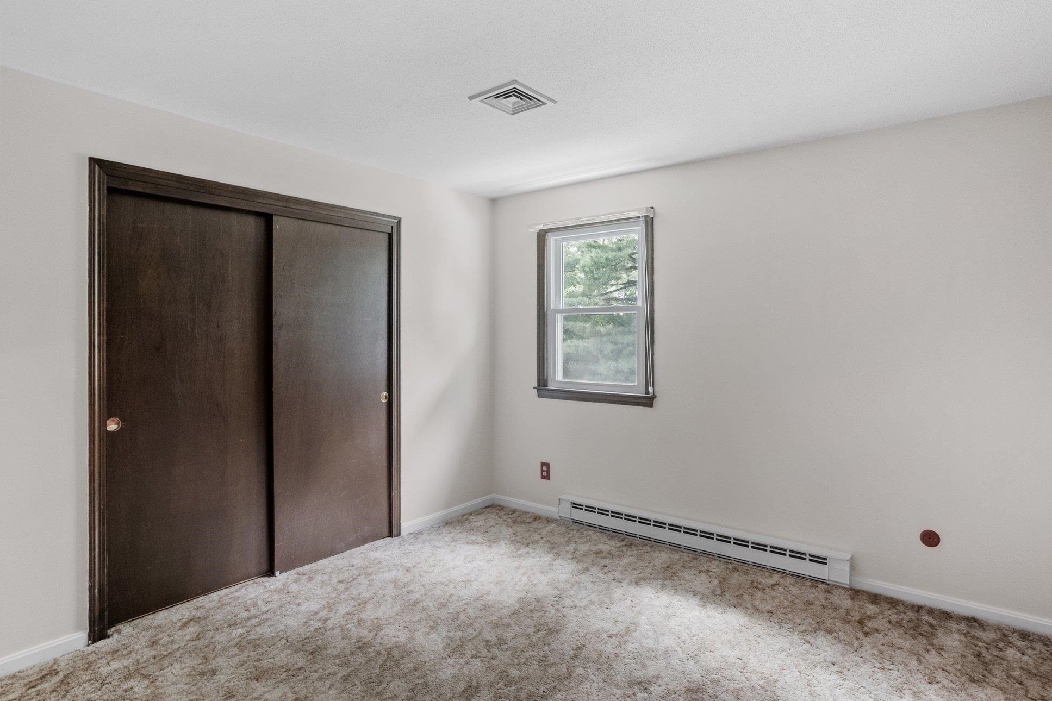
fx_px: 526
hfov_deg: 89.9
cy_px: 332
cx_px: 555
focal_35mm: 18
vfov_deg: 67.3
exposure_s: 1/1.25
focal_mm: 17
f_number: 8
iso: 2000
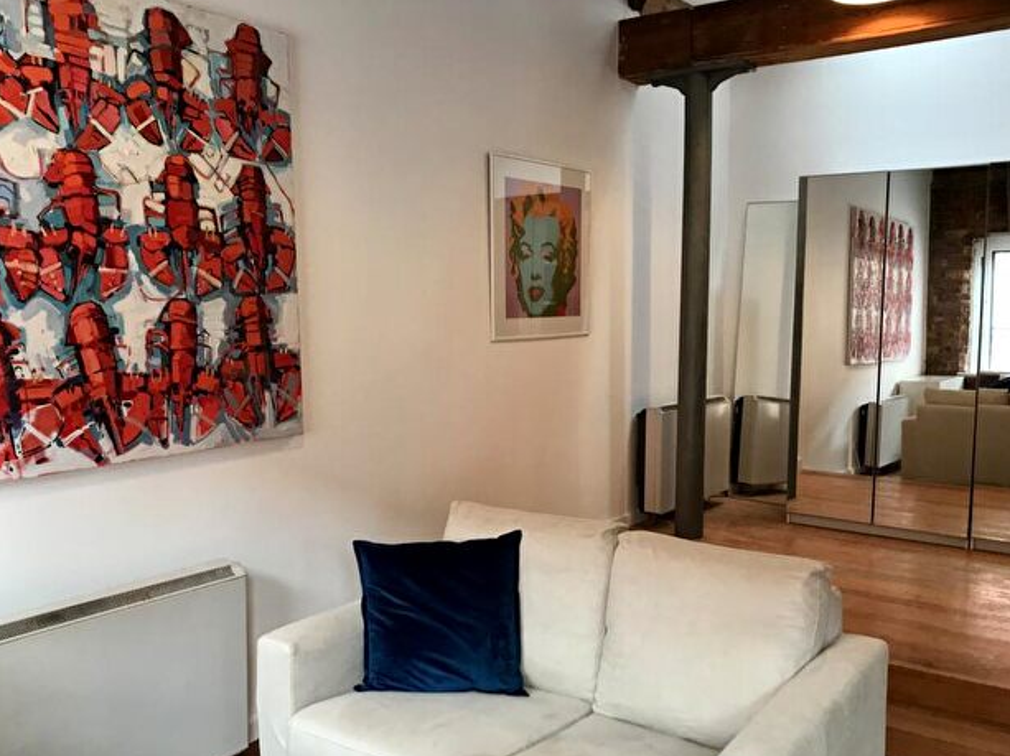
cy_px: 406
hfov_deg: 56.8
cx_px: 549
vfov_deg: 44.1
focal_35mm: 32
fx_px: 933
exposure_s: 1/20
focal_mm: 3.99
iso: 40
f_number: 1.8
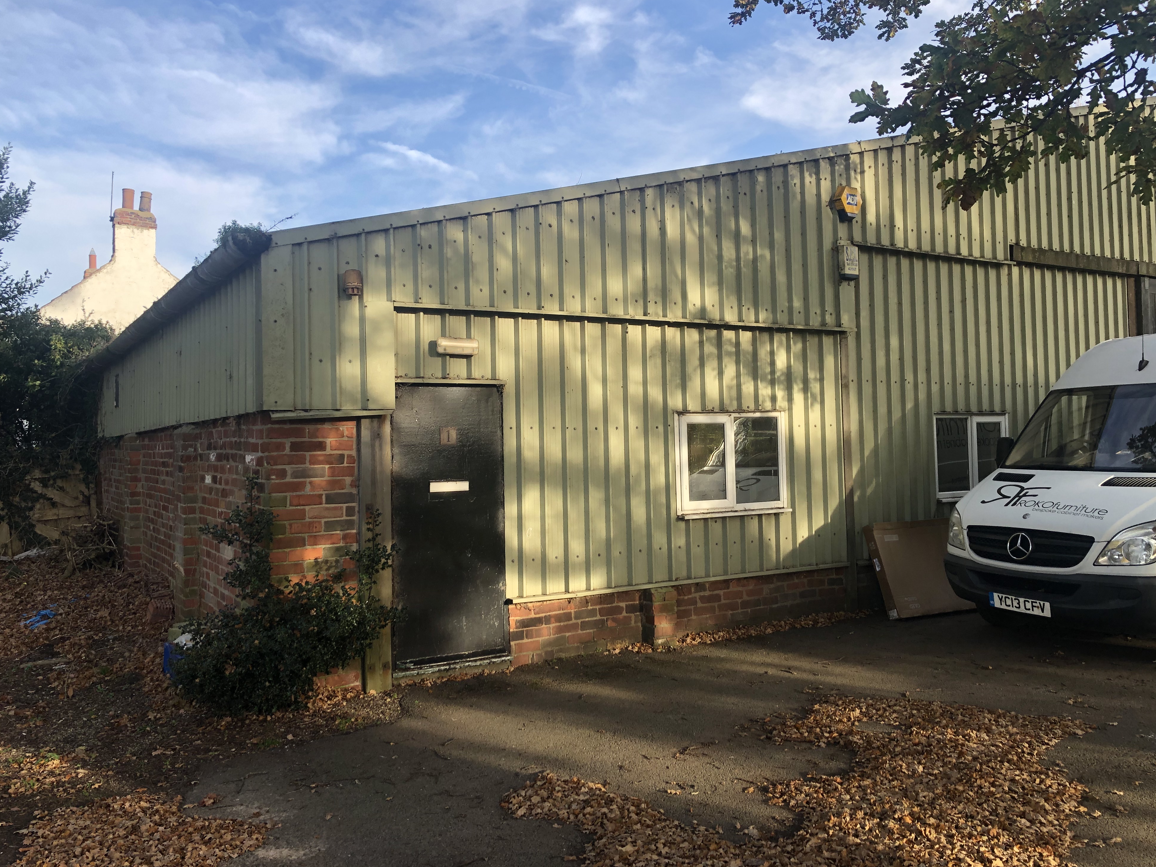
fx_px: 968
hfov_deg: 61.7
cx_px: 581
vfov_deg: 48.2
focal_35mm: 29
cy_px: 431
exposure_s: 1/489
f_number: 1.8
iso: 20
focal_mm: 3.99
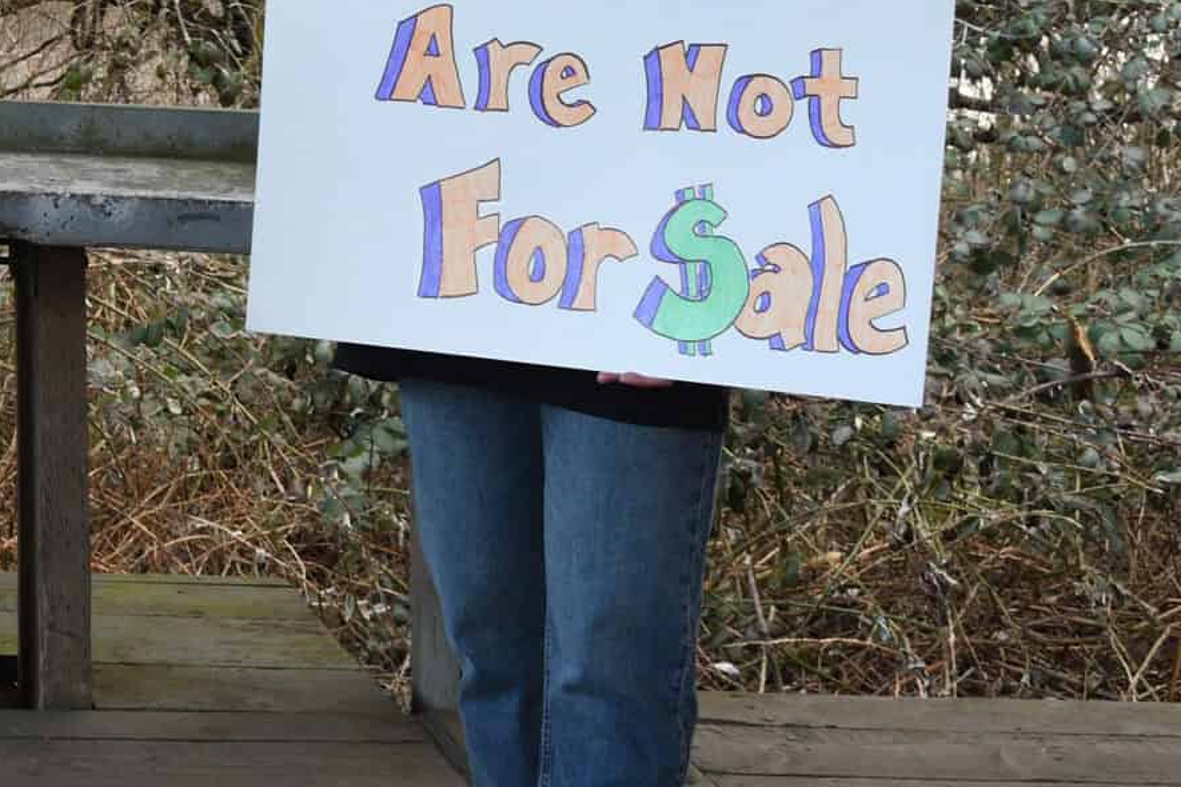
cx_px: -474
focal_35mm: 107
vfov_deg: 12.6
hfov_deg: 17.6
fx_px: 3510
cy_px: -59
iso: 500
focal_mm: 25
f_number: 8
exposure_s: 1/50
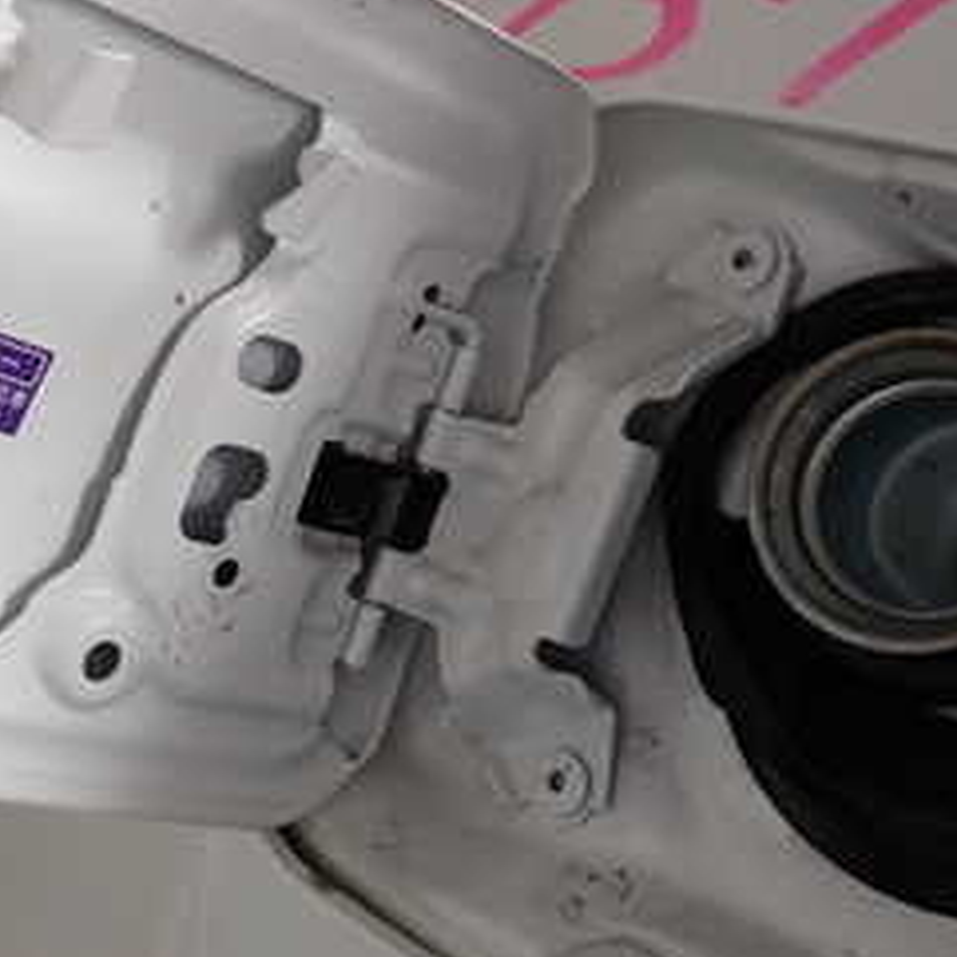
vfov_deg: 31.0
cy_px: 381
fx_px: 1720
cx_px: 159
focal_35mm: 55
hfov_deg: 30.2
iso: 100
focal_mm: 4.5
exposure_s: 1/80
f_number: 2
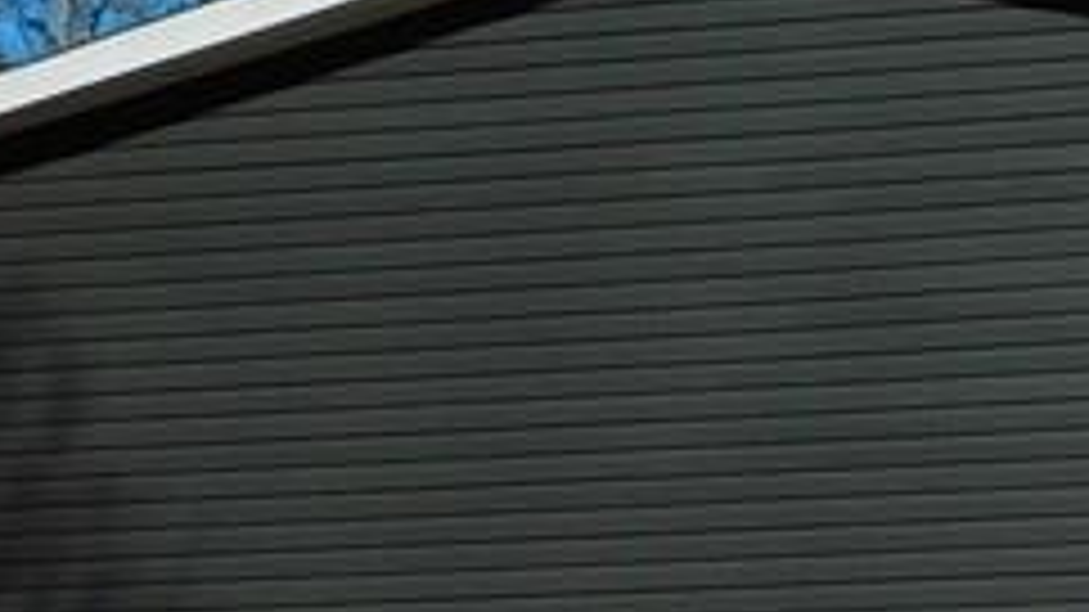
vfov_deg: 7.3
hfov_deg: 12.0
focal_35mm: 166
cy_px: 518
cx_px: 1894
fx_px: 4792
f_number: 7
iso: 125
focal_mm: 6.3
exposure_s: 1/640
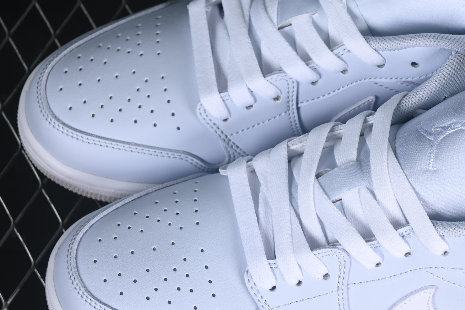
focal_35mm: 141
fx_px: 1821
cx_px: 349
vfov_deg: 9.7
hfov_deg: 14.5
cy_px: 151
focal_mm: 50
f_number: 7.1
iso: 160
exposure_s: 1/60
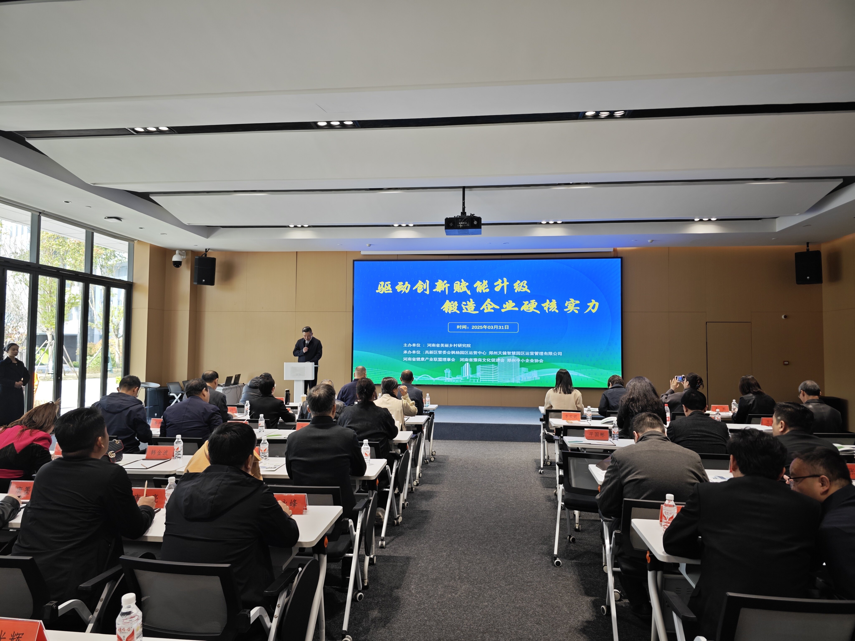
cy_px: 320
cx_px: 428
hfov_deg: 73.9
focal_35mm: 23
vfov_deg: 58.9
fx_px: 568
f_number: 1.9
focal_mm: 8.7
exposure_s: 1/100
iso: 64
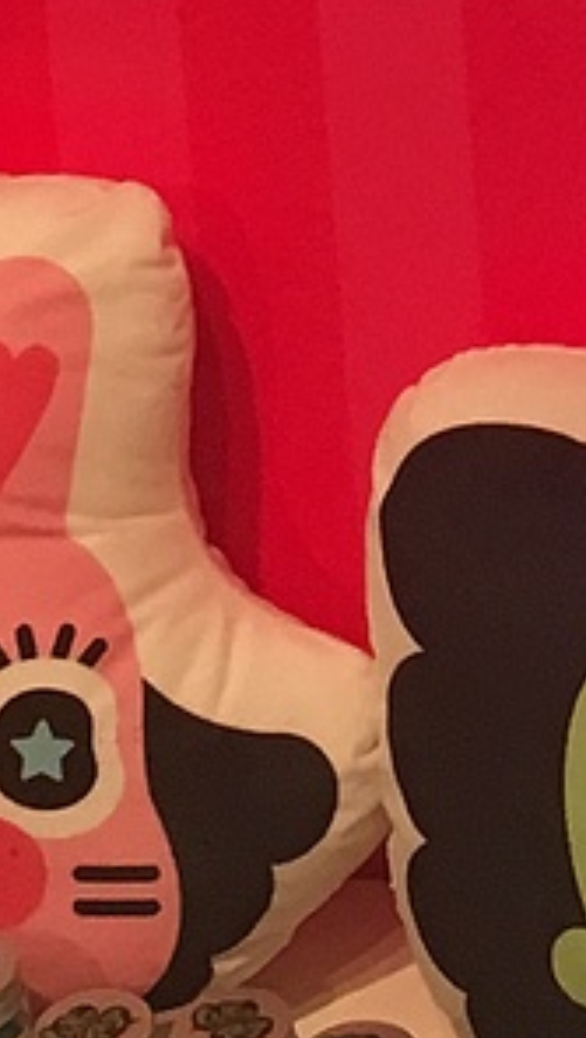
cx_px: 846
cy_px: -910
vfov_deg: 10.9
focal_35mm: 182
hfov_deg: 6.6
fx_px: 5016
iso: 100
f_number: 2.2
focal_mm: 4.15
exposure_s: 1/33
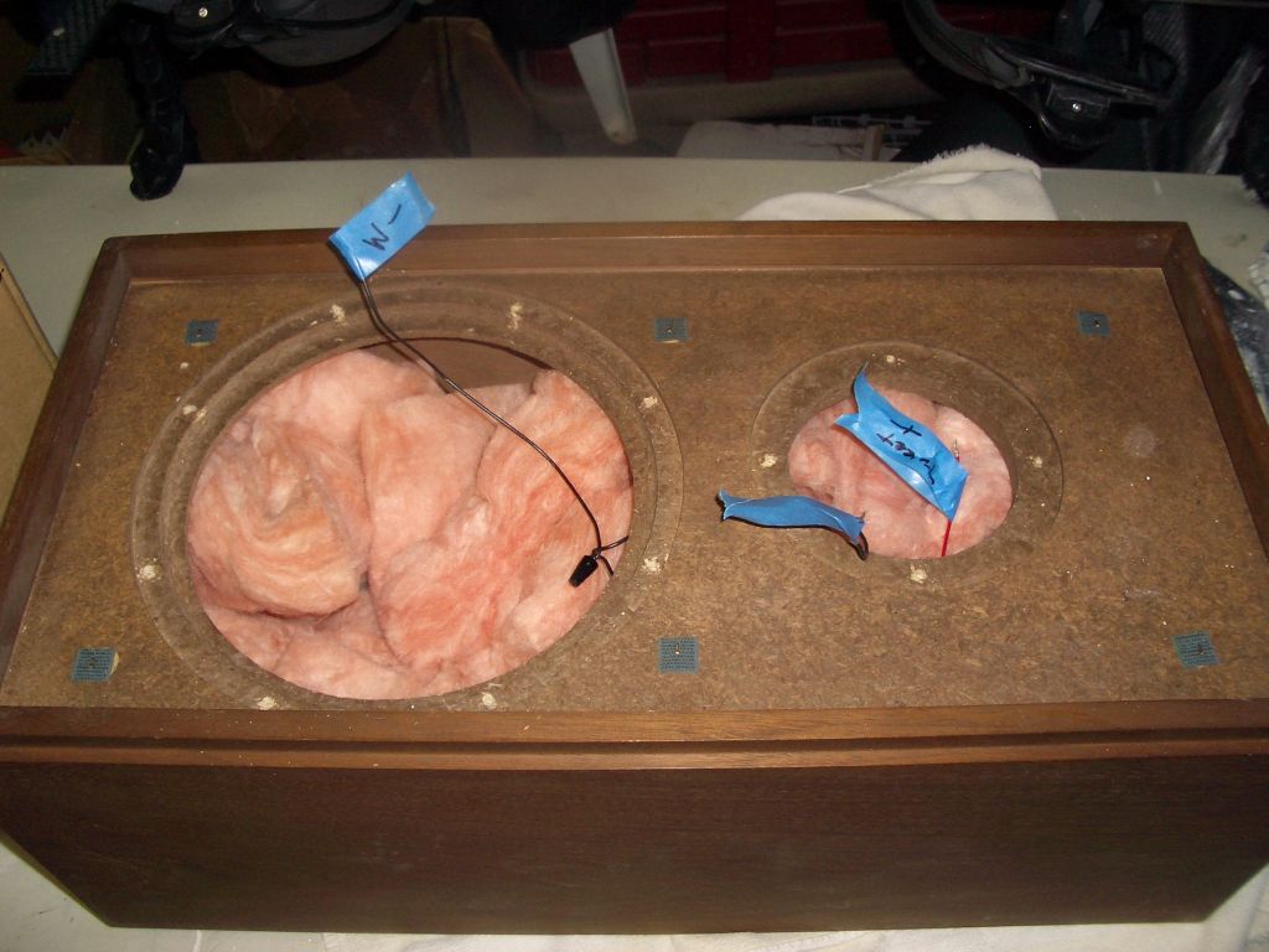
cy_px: 476
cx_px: 634
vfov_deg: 40.7
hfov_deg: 52.6
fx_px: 1283
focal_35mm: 35
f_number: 4.3
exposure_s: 1/60
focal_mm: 5.8
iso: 100
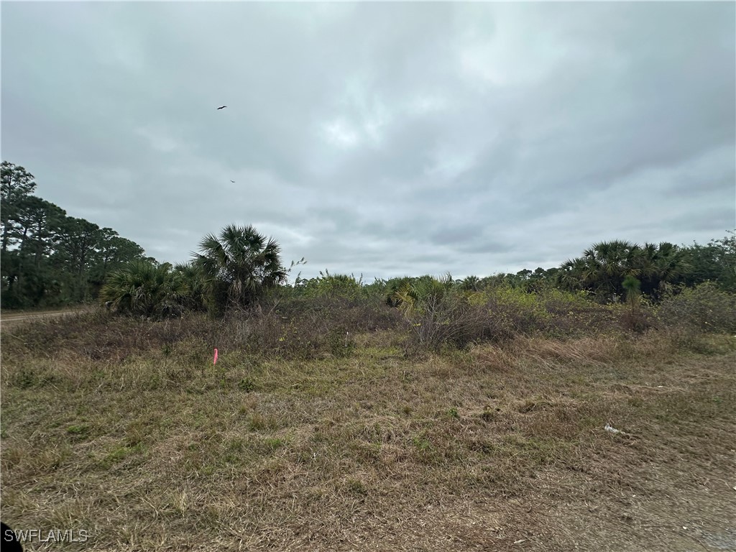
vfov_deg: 85.7
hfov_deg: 102.1
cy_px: 276
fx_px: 298
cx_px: 368
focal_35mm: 14
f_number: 2.2
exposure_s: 1/673
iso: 40
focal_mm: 2.22
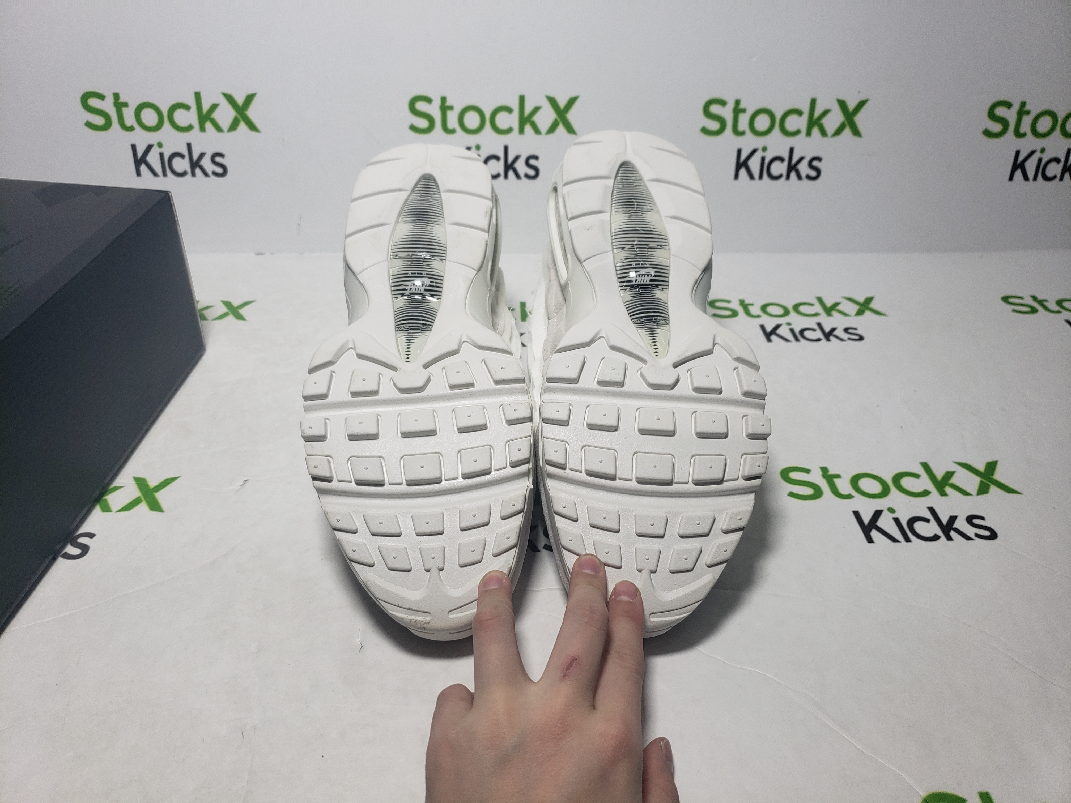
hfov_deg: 67.3
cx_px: 536
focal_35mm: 26
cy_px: 402
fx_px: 804
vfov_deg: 53.1
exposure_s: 1/594
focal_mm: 4.3
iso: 50
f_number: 1.5
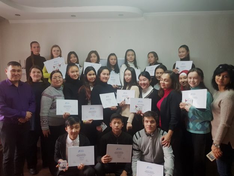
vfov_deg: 53.1
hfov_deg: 67.3
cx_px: 117
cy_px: 88
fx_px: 176
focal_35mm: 26
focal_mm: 4.3
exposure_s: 1/50
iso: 125
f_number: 1.7
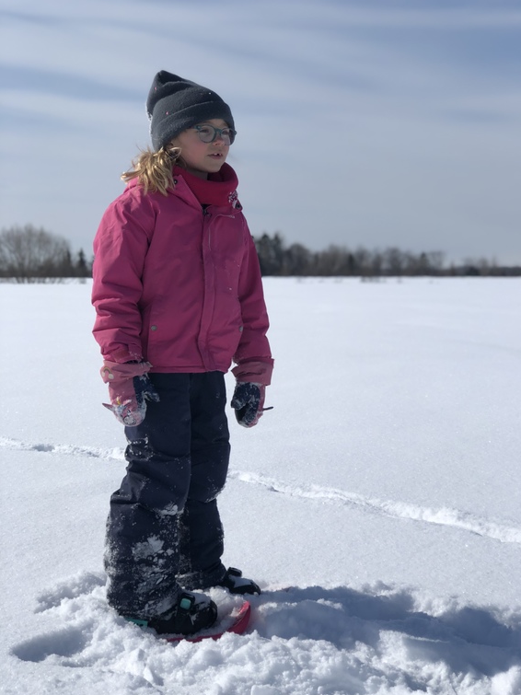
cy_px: 353
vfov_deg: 33.2
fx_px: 1164
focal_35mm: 58
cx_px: 263
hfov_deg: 25.2
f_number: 2.8
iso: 20
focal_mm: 6.6
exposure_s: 1/3003
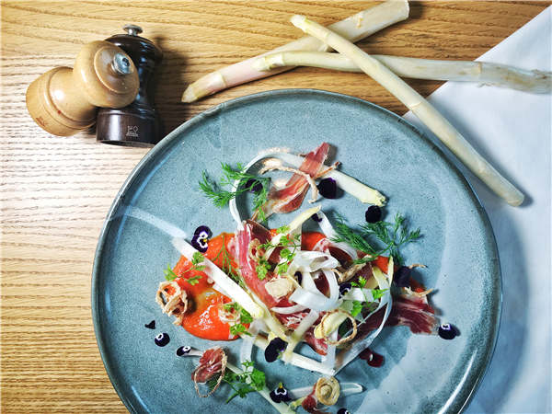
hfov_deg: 61.7
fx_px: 462
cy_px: 207
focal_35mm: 29
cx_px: 276
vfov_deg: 48.2
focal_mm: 4.15
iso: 25
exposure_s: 1/102
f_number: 2.2
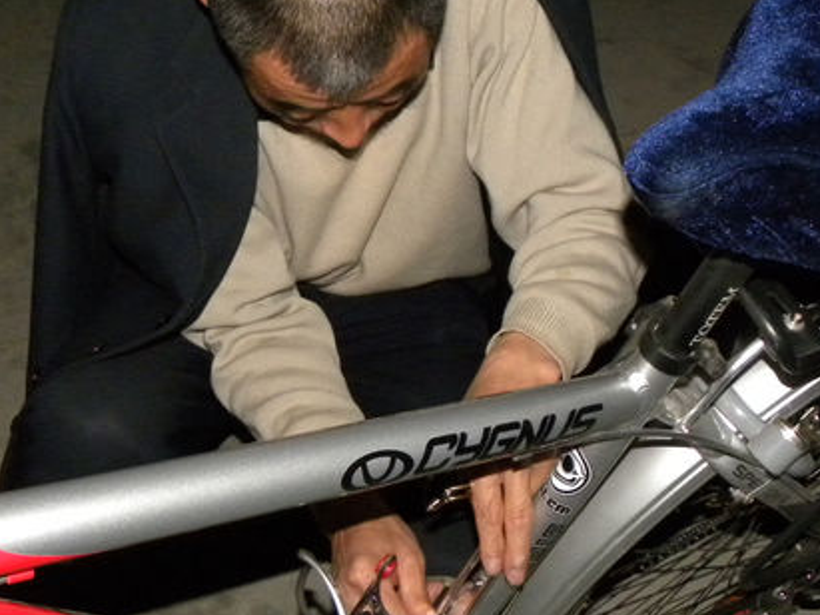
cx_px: 383
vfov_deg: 25.6
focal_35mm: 57
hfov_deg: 33.8
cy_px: 348
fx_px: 1350
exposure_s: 1/30
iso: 400
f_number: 2.8
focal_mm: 4.6
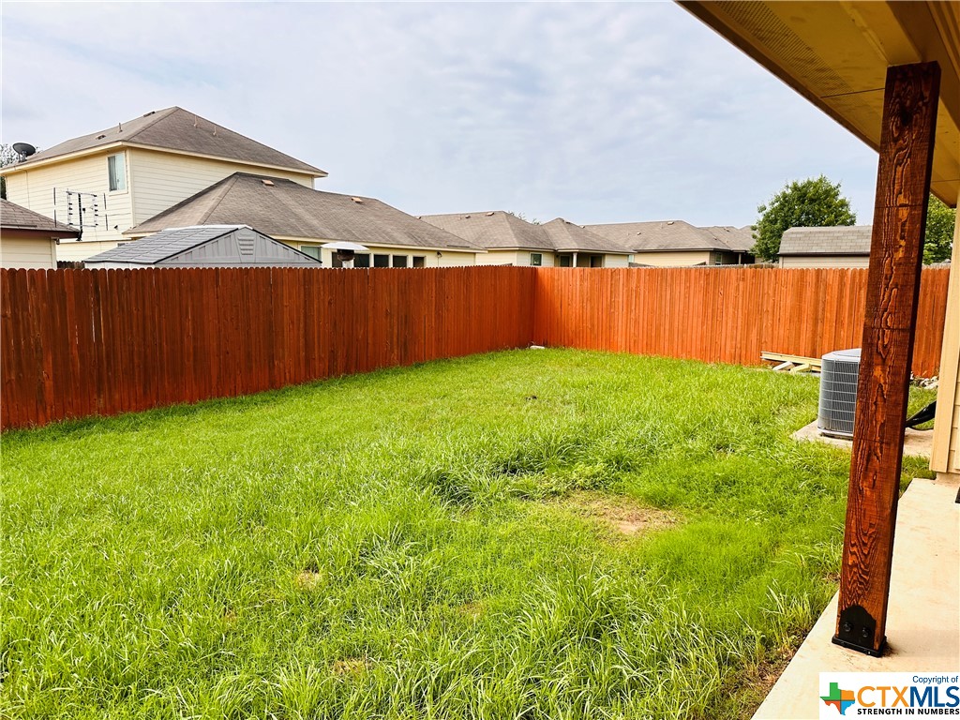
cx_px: 480
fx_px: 666
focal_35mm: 24
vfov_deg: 56.8
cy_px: 360
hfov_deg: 71.6
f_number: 1.78
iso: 80
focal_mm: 6.86
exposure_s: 1/4348
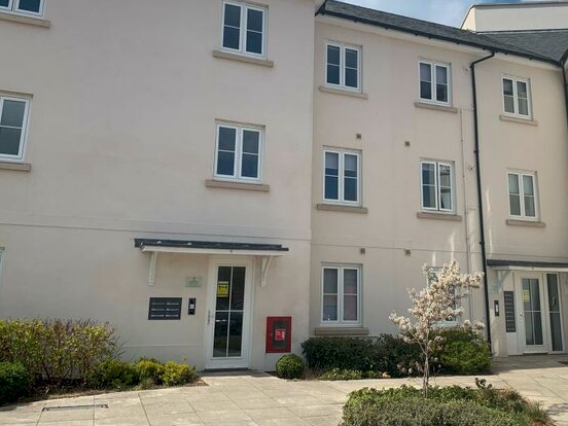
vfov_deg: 42.8
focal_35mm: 33
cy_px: 174
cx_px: 326
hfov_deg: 55.1
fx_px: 541
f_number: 1.8
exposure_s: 1/4098
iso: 25
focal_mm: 4.25
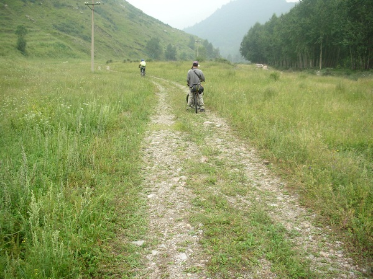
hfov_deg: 52.6
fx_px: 377
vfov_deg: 40.7
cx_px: 186
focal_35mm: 35
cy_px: 140
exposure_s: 1/118
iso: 50
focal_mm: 5.8
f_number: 3
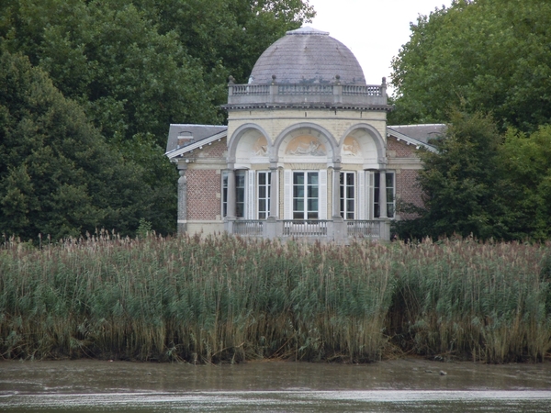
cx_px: 276
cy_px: 206
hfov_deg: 6.6
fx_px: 4775
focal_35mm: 300
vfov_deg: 5.0
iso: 250
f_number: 5.6
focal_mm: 54
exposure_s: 1/250
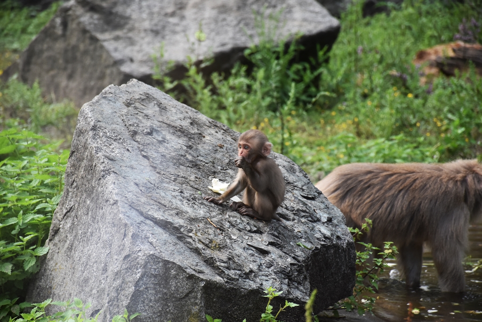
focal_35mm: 210
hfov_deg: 9.8
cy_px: 161
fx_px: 2812
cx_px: 241
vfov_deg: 6.5
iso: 800
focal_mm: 140
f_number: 5.6
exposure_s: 1/640
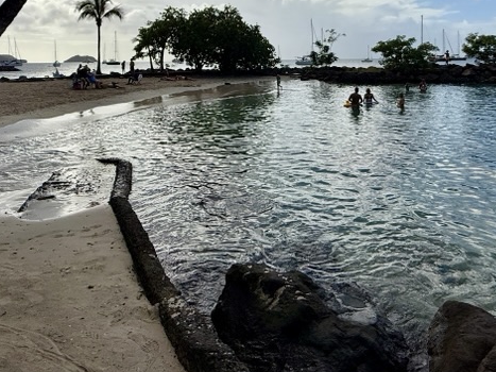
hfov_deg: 59.7
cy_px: 68
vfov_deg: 44.2
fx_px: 430
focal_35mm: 30
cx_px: 286
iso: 50
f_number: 2.2
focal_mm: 2.22
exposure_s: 1/5618
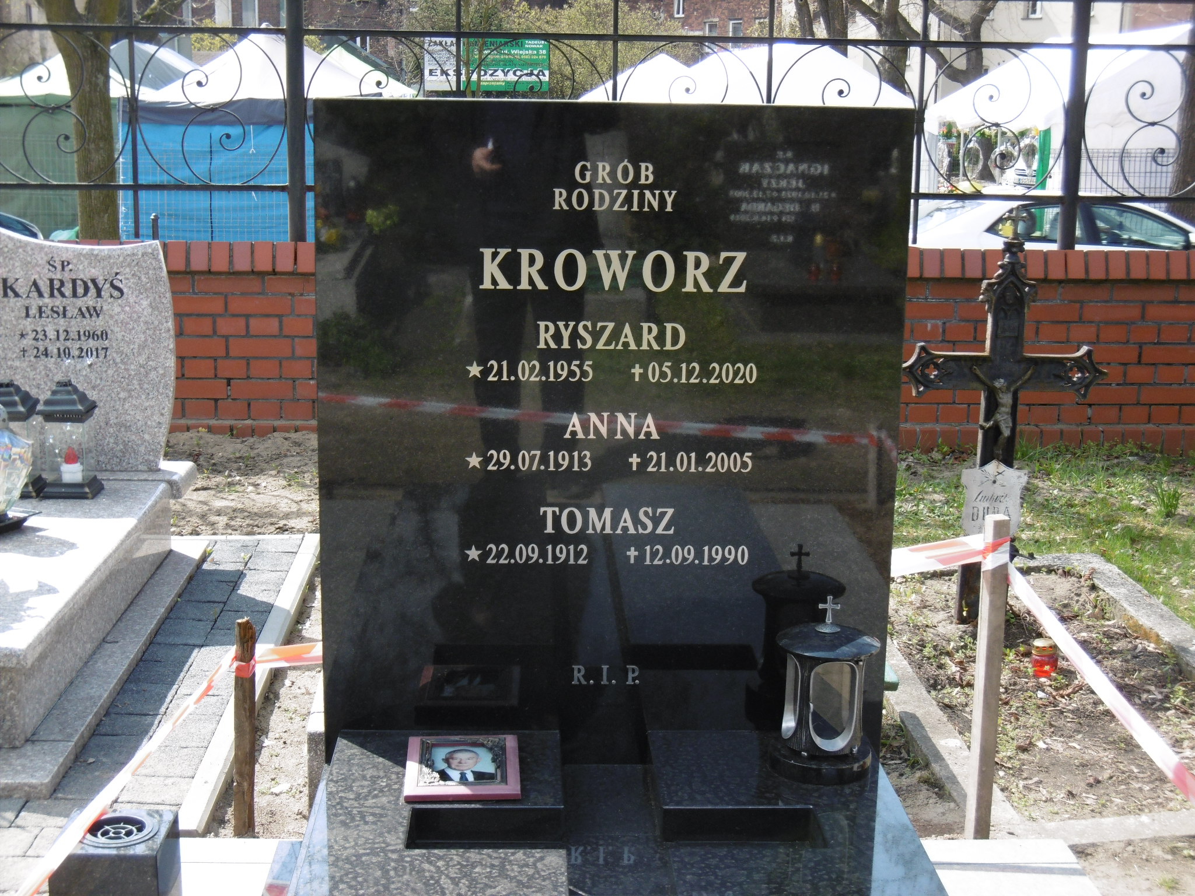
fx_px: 2037
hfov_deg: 32.7
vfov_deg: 24.8
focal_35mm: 59
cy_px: 448
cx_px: 598
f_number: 4.2
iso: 100
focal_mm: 10.5
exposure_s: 1/200
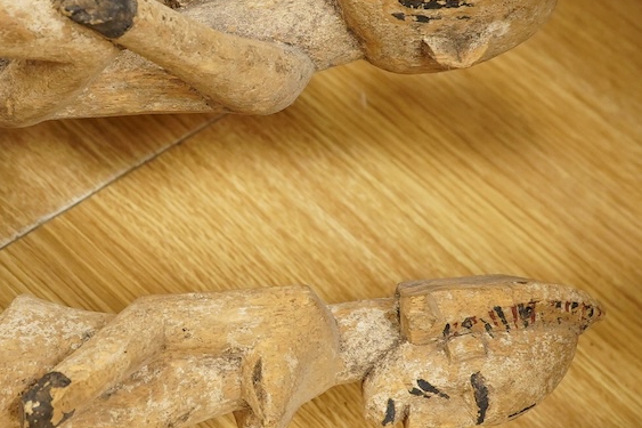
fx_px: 1604
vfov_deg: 15.2
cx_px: 129
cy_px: 178
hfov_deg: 22.3
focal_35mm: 90
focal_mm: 30
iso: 2000
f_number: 8
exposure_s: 1/125
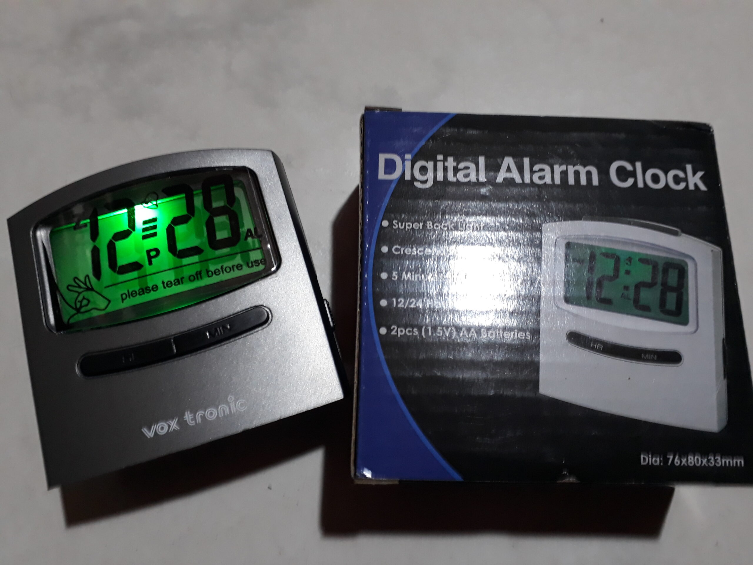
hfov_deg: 65.3
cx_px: 376
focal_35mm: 27
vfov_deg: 51.4
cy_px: 282
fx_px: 587
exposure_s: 1/25
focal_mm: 3.6
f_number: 1.9
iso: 160
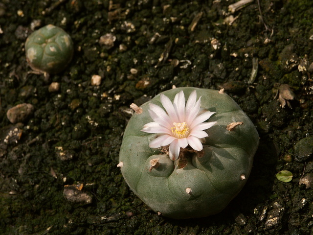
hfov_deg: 9.9
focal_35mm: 200
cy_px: 118
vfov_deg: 7.4
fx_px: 1808
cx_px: 156
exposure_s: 1/750
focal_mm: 50.7
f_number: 5.6
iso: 100
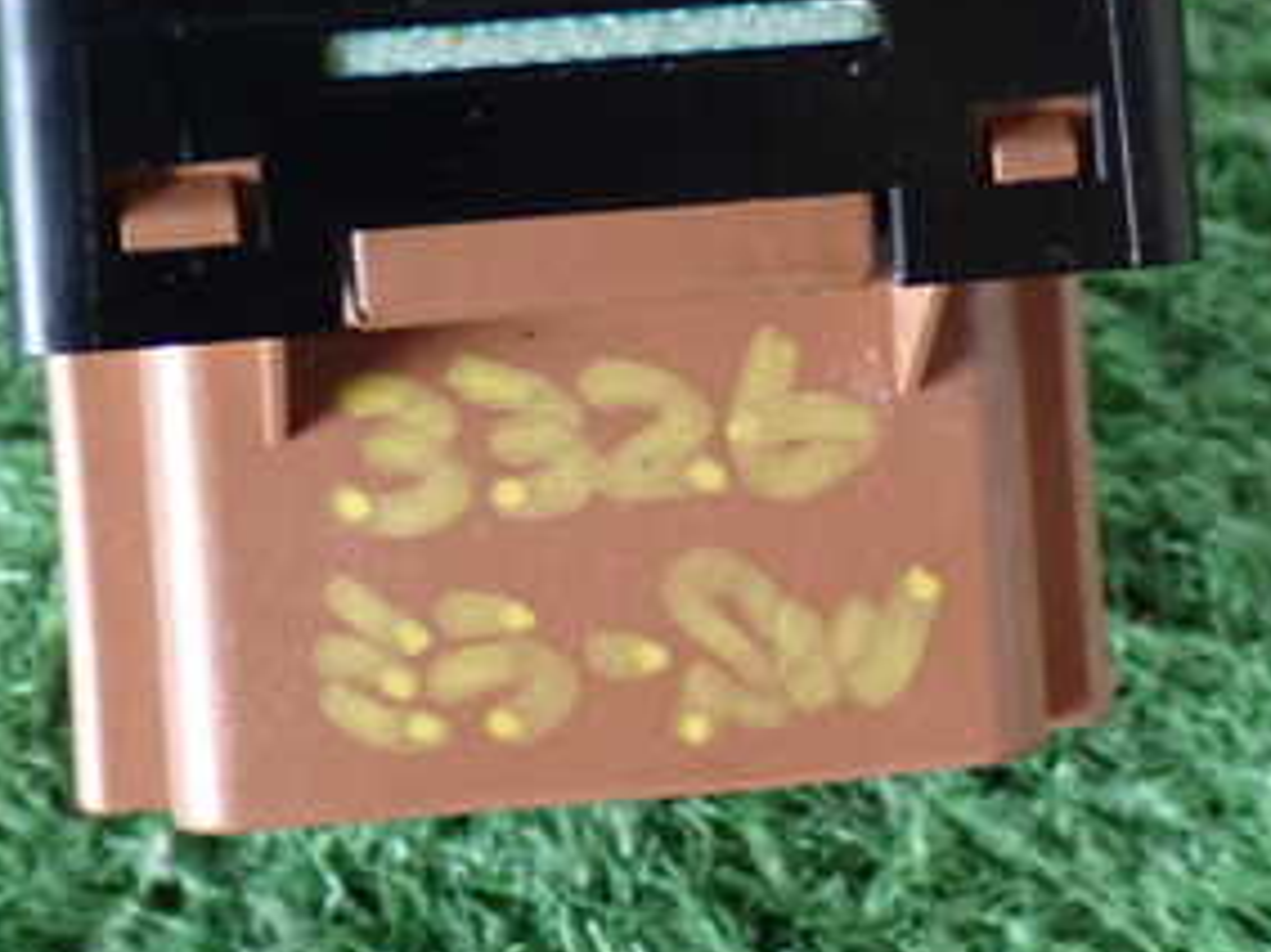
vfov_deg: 13.9
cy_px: 409
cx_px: 660
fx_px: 3890
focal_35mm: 106
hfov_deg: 18.6
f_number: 3.2
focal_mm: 9.01
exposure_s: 1/30
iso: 800
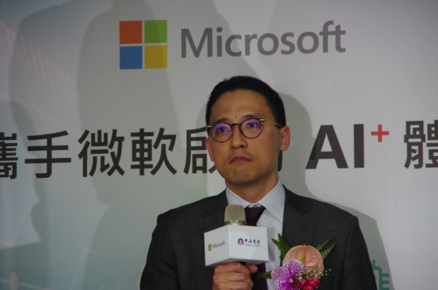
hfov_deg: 10.2
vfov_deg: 6.8
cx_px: 219
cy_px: 145
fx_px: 2453
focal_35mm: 202
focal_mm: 135
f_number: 5.6
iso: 1600
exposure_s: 1/200
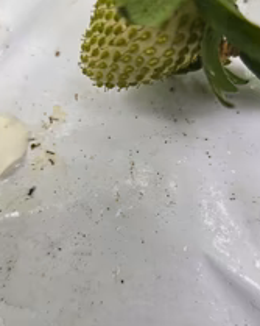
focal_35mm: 43
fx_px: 414
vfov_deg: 42.9
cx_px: 137
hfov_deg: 34.9
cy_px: 168
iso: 80
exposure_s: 1/180
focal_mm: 5.4
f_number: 1.8
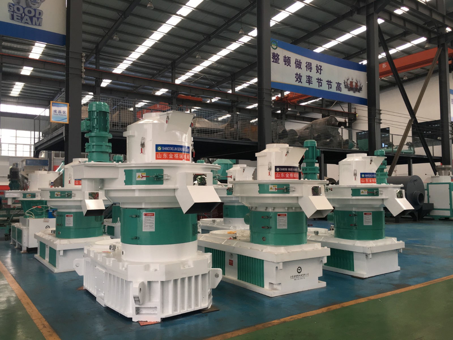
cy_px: 170
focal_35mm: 29
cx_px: 226
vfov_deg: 48.2
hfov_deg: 61.7
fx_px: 380
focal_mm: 4.15
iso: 40
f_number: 2.2
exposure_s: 1/100
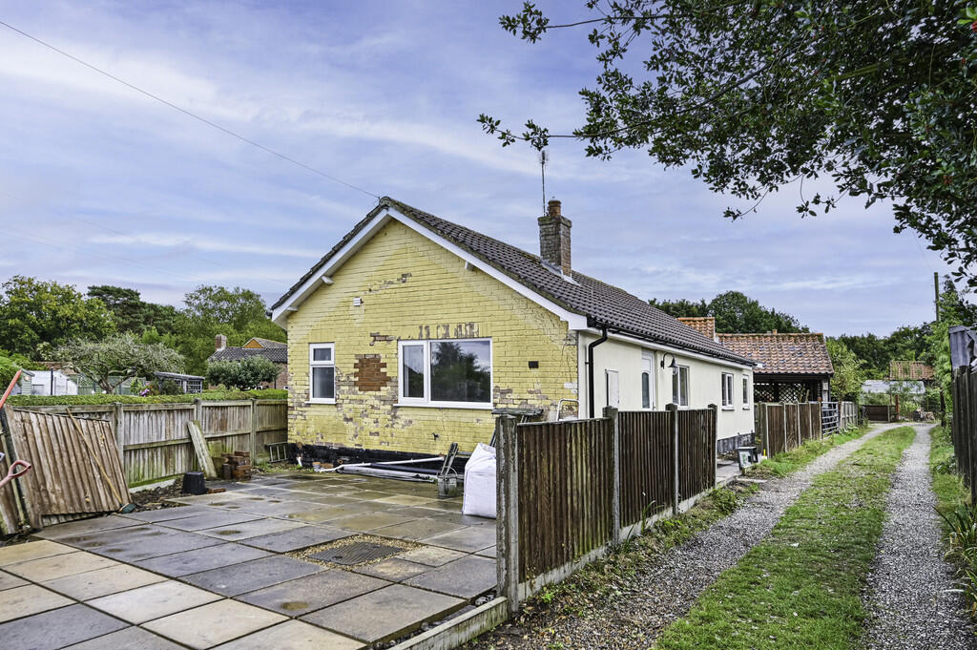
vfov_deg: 54.0
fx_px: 637
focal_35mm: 24
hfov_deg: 74.9
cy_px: 325
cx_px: 488
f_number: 8
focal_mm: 23.5
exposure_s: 1/100
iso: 100
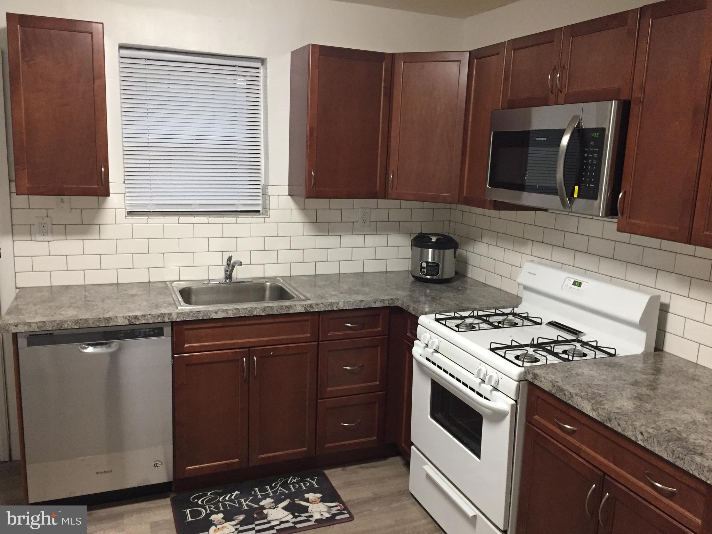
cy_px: 267
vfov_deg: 48.2
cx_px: 356
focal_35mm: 29
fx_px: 596
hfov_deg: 61.7
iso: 160
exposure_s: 1/30
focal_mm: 4.15
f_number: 2.2
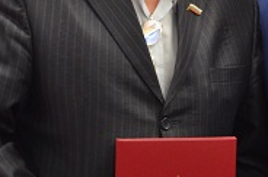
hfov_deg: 10.5
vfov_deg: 7.0
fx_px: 1457
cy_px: 11
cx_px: 227
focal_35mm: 196
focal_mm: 48
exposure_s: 1/30
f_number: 5.3
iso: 1400
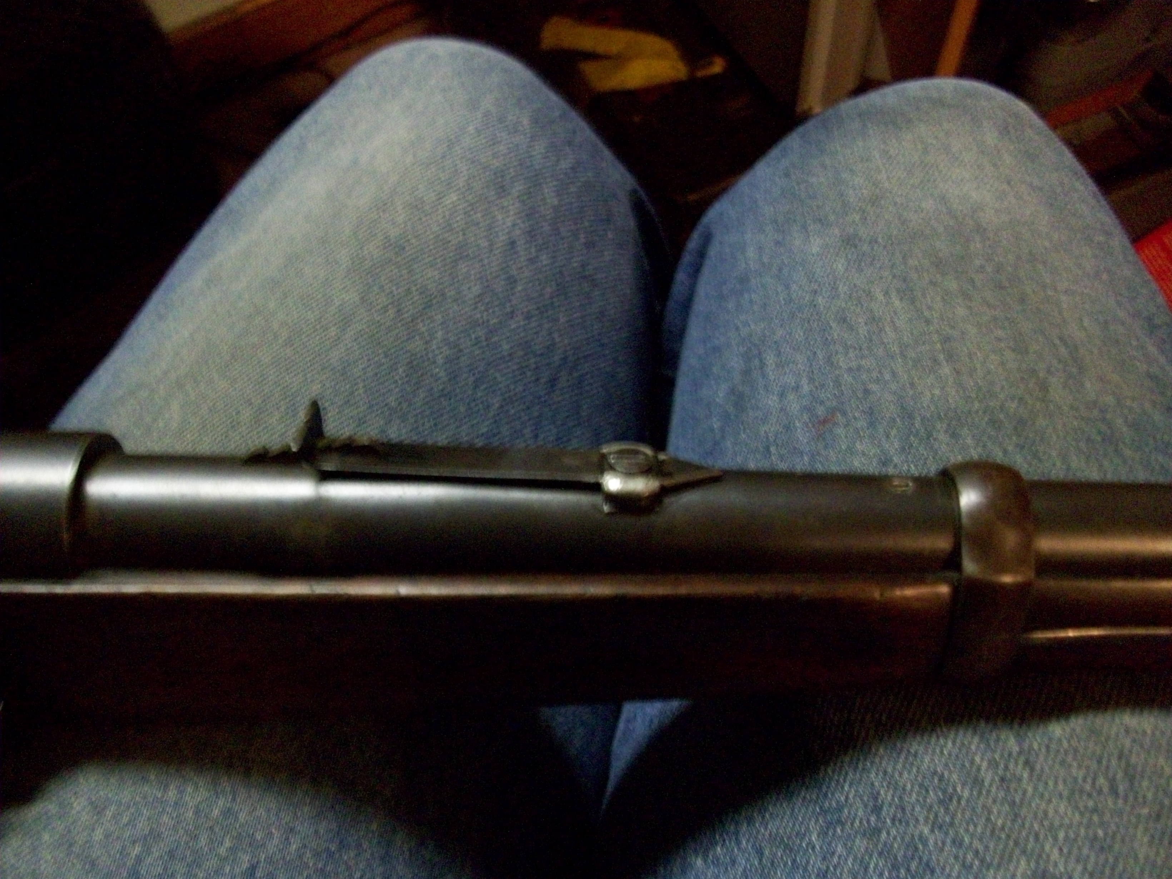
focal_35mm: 34
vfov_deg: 41.8
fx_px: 1151
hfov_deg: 54.0
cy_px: 440
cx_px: 586
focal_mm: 5.7
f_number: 2.8
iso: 320
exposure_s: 1/8
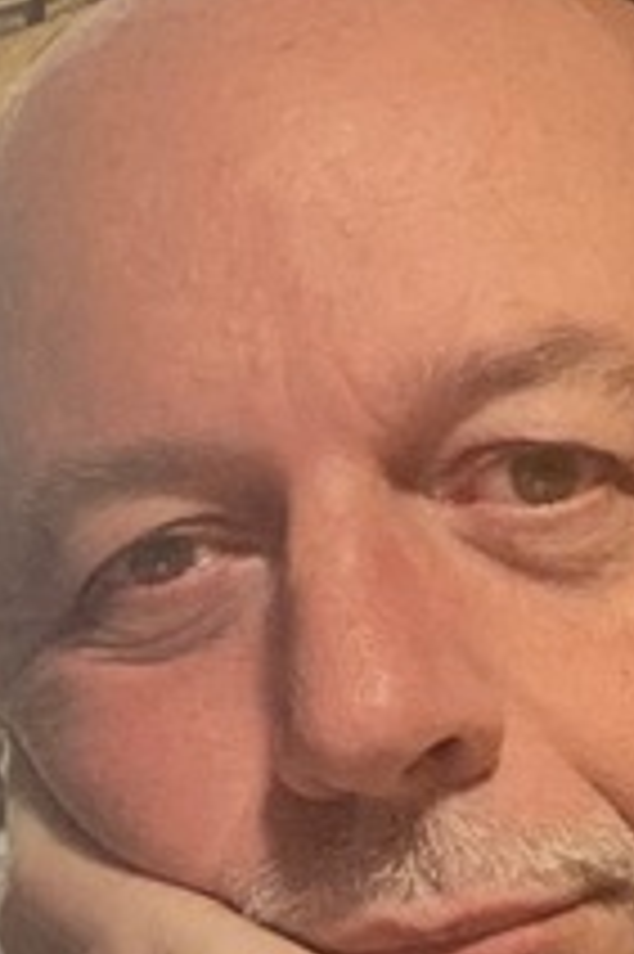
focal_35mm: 59
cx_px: 445
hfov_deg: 22.8
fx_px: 1561
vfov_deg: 33.3
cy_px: 706
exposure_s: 1/33
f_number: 2.2
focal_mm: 2.71
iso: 320
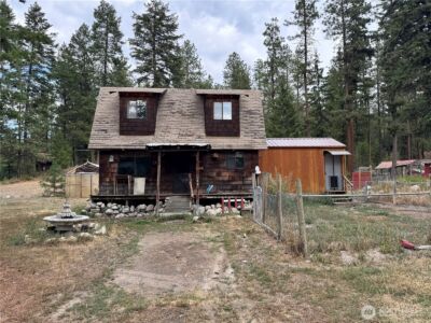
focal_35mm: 24
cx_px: 216
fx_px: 299
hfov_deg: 71.6
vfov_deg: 56.8
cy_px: 162
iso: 80
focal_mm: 6.76
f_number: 1.78
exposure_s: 1/888
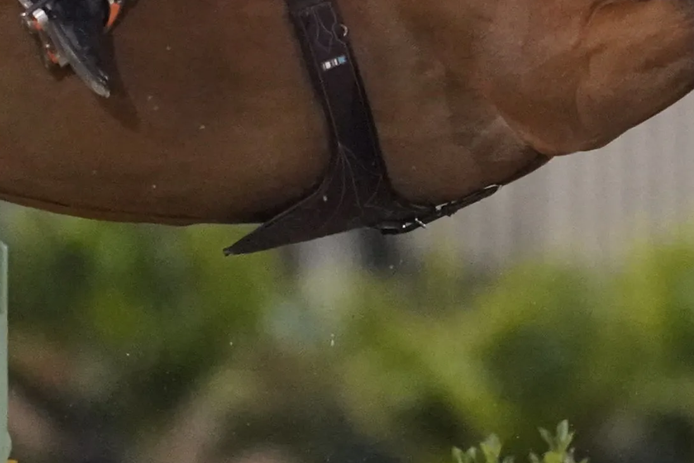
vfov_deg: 0.7
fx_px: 37352
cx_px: 488
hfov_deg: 1.1
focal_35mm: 1938
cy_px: 294
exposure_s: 1/1250
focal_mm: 400
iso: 10000
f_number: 2.8
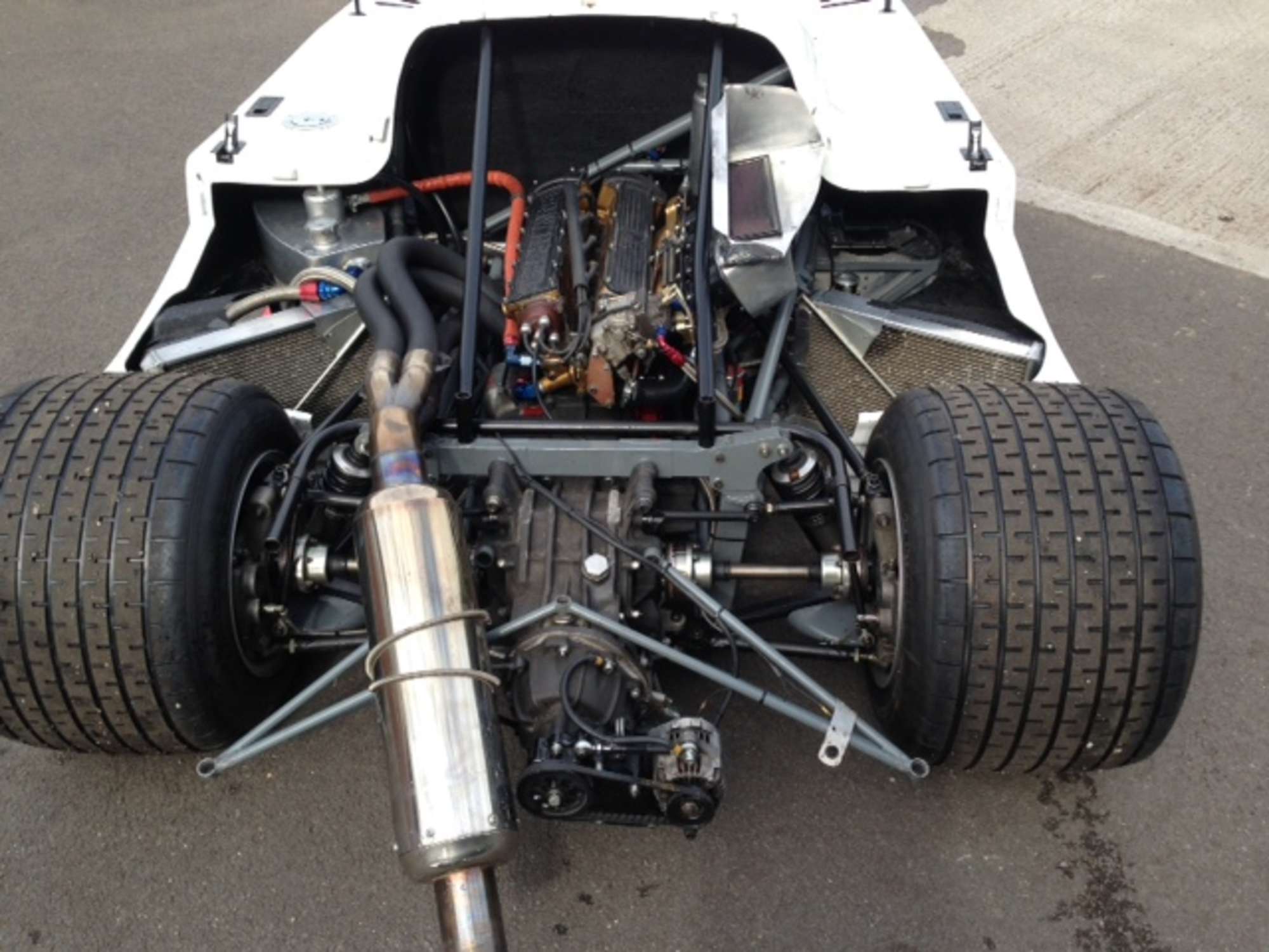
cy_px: 476
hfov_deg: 55.4
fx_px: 1210
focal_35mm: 33
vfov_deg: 42.9
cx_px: 634
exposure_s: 1/471
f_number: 2.4
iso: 50
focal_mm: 4.12
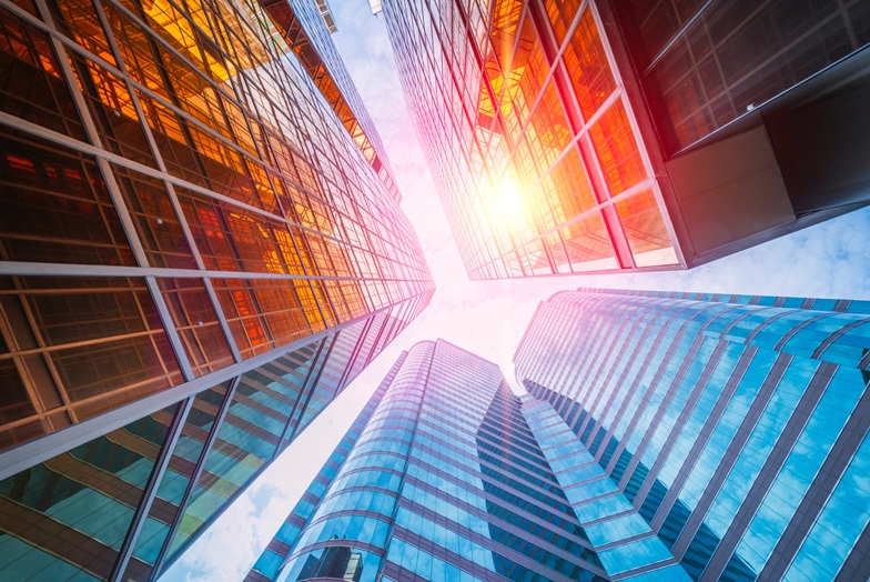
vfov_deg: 90.1
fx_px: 290
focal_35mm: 12
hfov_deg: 112.6
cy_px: 291
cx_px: 435
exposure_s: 1/250
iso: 80
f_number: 8
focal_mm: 12
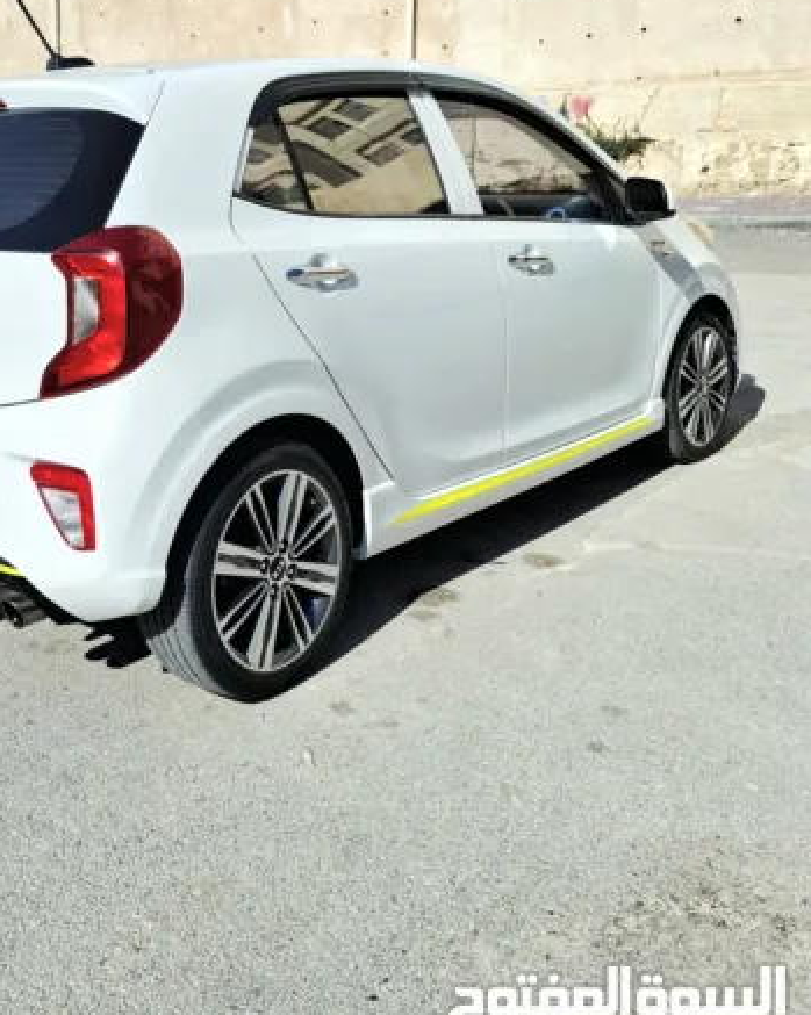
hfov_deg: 39.1
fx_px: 1111
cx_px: 214
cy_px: 300
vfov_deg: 47.9
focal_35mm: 37
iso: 50
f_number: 1.8
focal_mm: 5.54
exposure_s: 1/5000
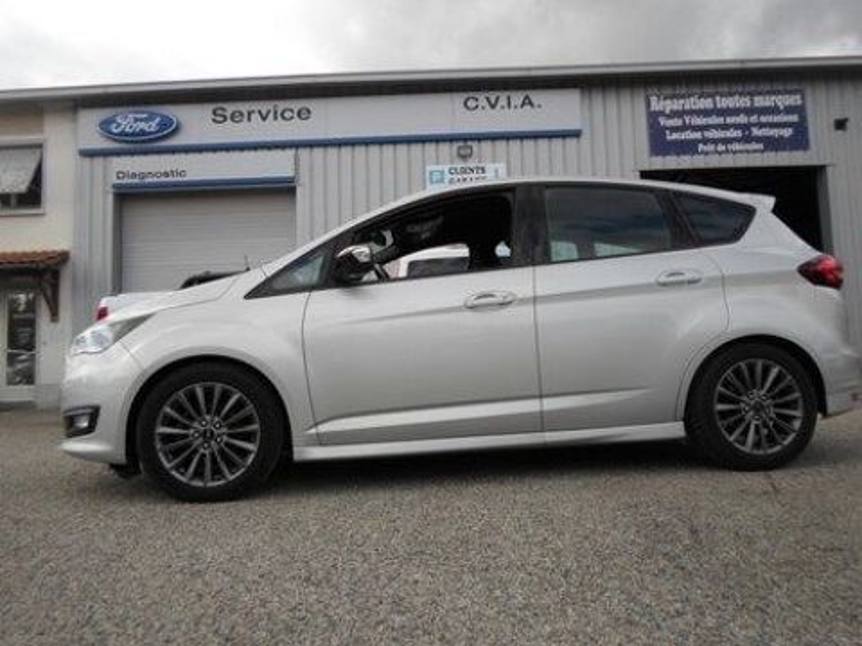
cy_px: 323
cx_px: 431
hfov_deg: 69.4
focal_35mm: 25
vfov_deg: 54.9
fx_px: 623
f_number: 2.5
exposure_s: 1/1000
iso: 80
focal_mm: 4.5
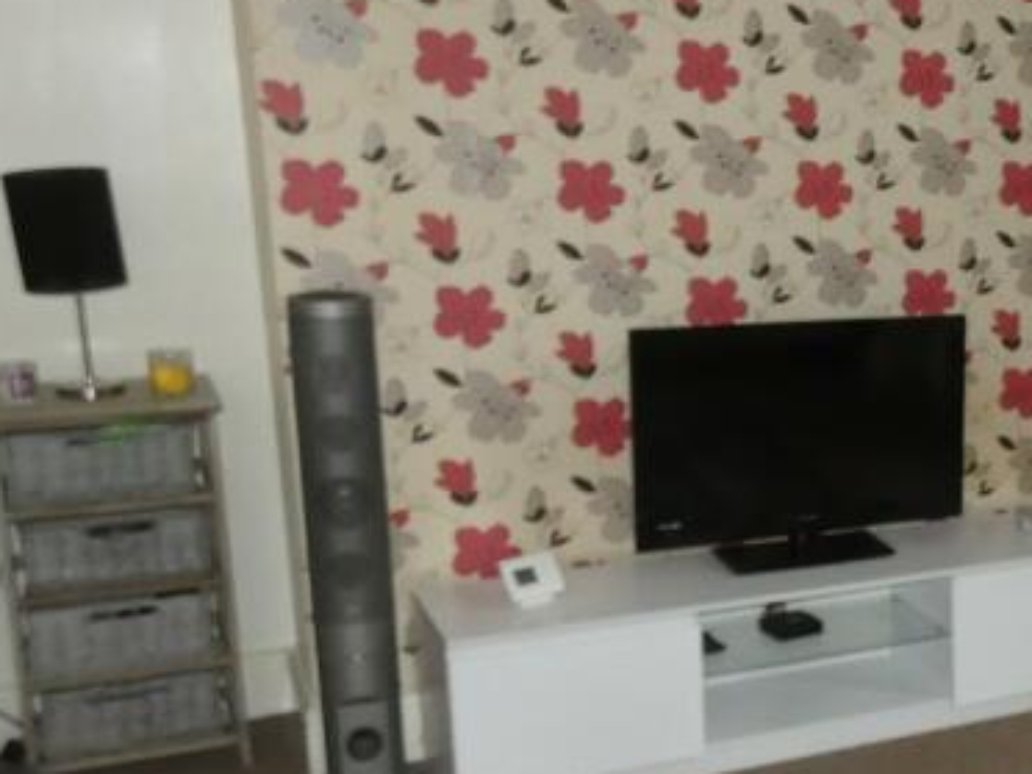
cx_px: 1232
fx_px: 1640
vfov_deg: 26.5
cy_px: 491
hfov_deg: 30.0
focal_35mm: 55
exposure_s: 1/60
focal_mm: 3.6
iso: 320
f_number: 2.8
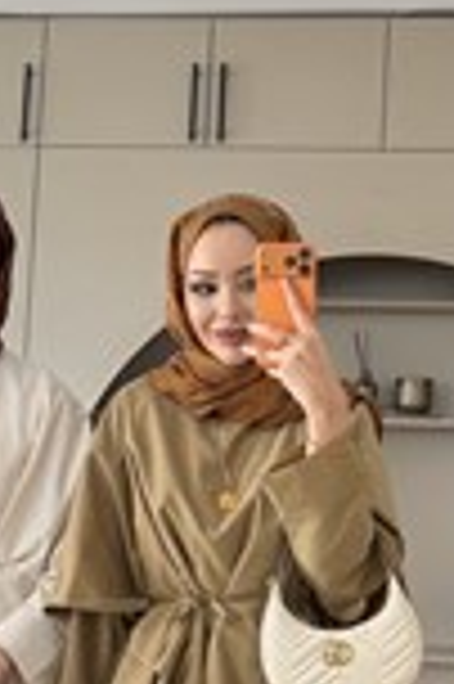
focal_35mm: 68
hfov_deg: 19.9
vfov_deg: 27.9
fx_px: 1289
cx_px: 144
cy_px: 686
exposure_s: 1/121
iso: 125
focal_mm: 6.76
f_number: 1.78
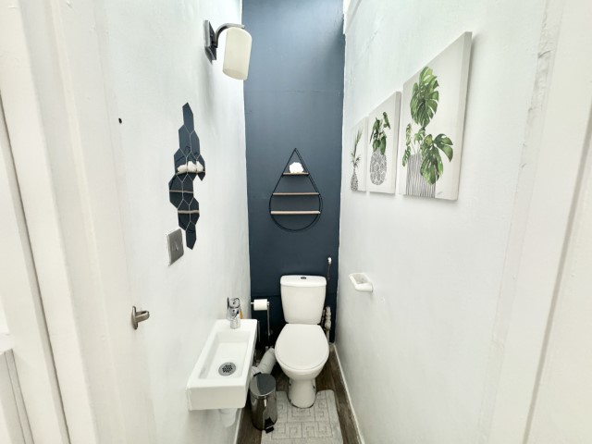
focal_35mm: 14
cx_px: 296
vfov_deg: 85.7
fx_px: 239
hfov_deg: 102.1
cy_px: 222
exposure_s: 1/60
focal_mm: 2.22
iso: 500
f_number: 2.2
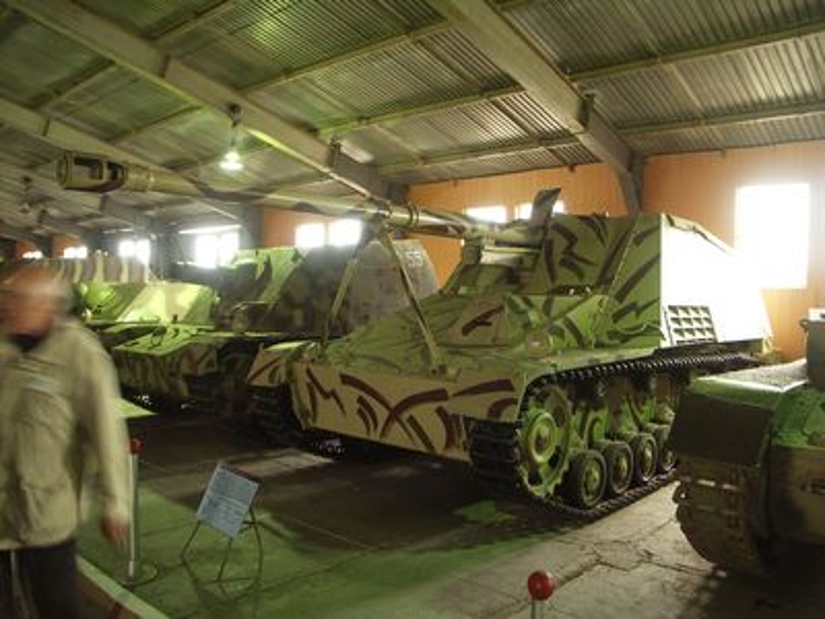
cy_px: 310
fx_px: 667
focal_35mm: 28
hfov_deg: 63.4
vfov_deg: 49.7
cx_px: 412
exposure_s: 1/4
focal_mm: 7.2
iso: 200
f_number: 2.8
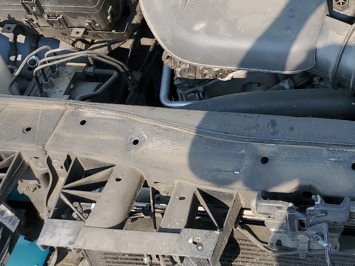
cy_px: 2
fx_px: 584
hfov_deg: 31.1
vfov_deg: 24.5
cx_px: 361
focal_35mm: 57
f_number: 1.5
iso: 50
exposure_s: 1/909
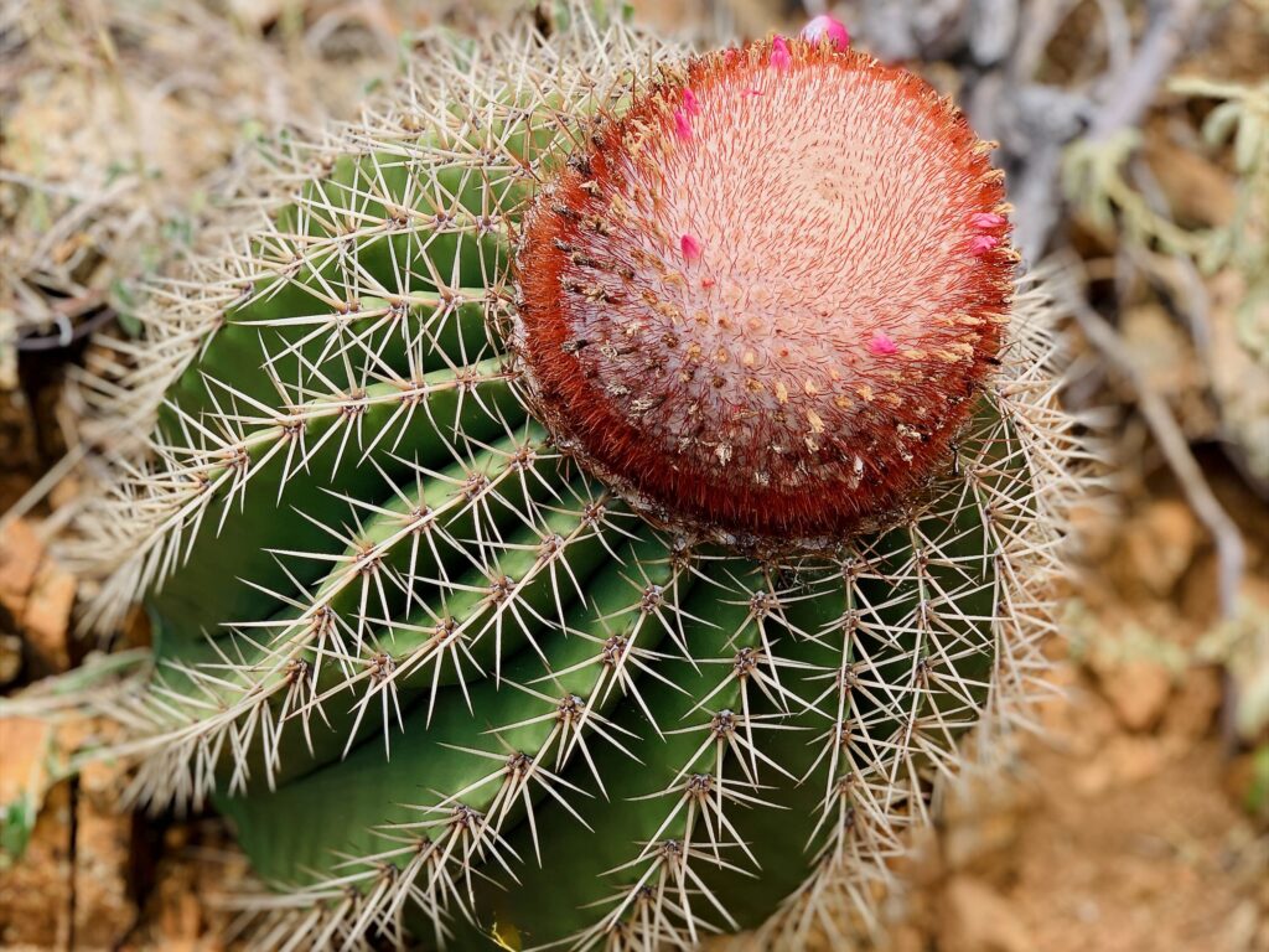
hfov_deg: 36.8
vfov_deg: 28.0
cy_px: 476
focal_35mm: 52
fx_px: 1906
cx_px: 634
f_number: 2.4
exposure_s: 1/390
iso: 16
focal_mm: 6
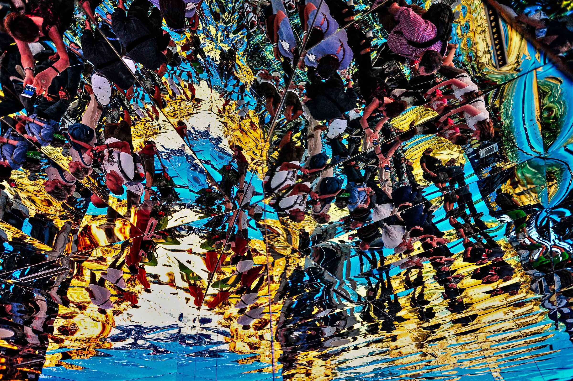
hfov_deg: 84.0
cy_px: 190
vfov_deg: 61.9
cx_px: 286
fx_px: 318
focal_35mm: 20
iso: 1250
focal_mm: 20
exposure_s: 1/80
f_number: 4
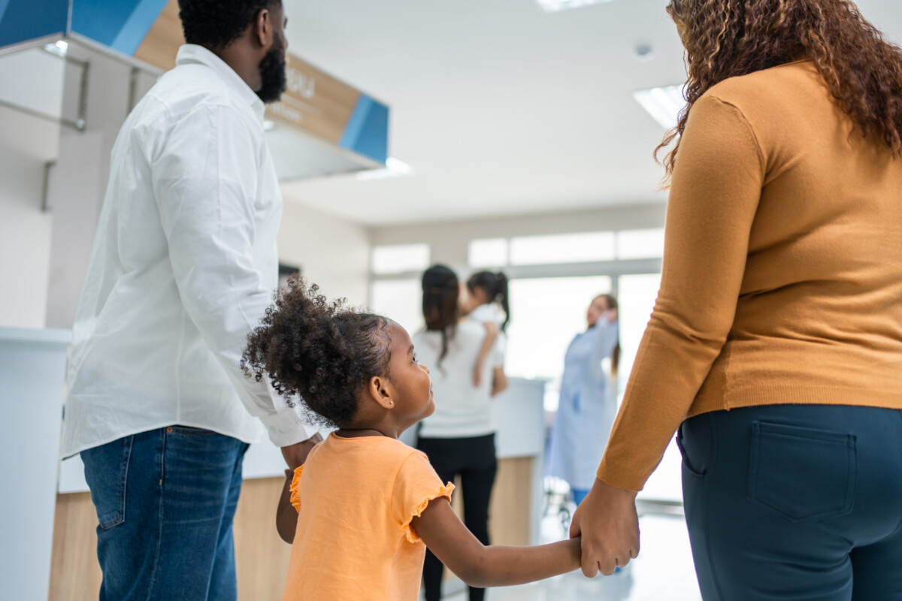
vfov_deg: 37.9
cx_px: 451
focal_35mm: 35
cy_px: 300
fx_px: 877
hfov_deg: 54.4
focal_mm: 35
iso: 125
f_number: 2
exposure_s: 1/160
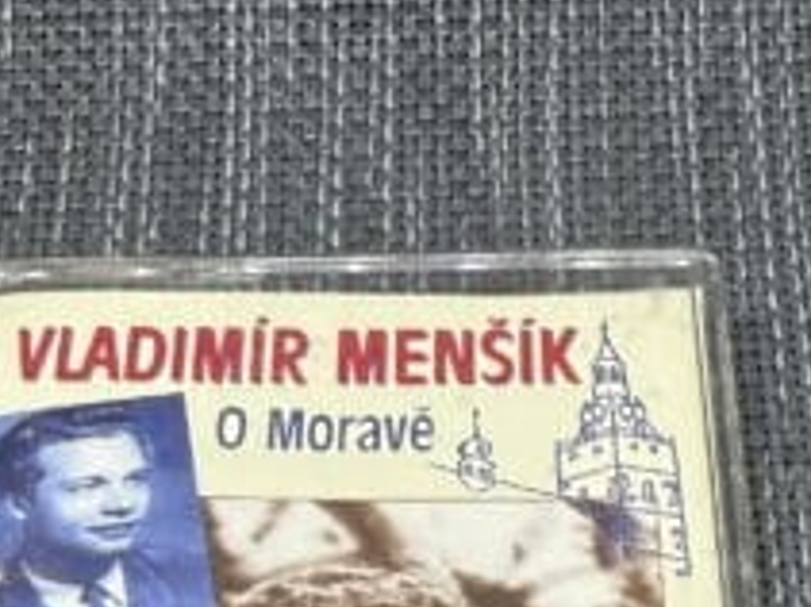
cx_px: 346
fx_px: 1850
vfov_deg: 15.7
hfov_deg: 24.7
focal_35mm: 79
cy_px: 1124
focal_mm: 2.22
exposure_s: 1/158
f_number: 2.2
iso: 40
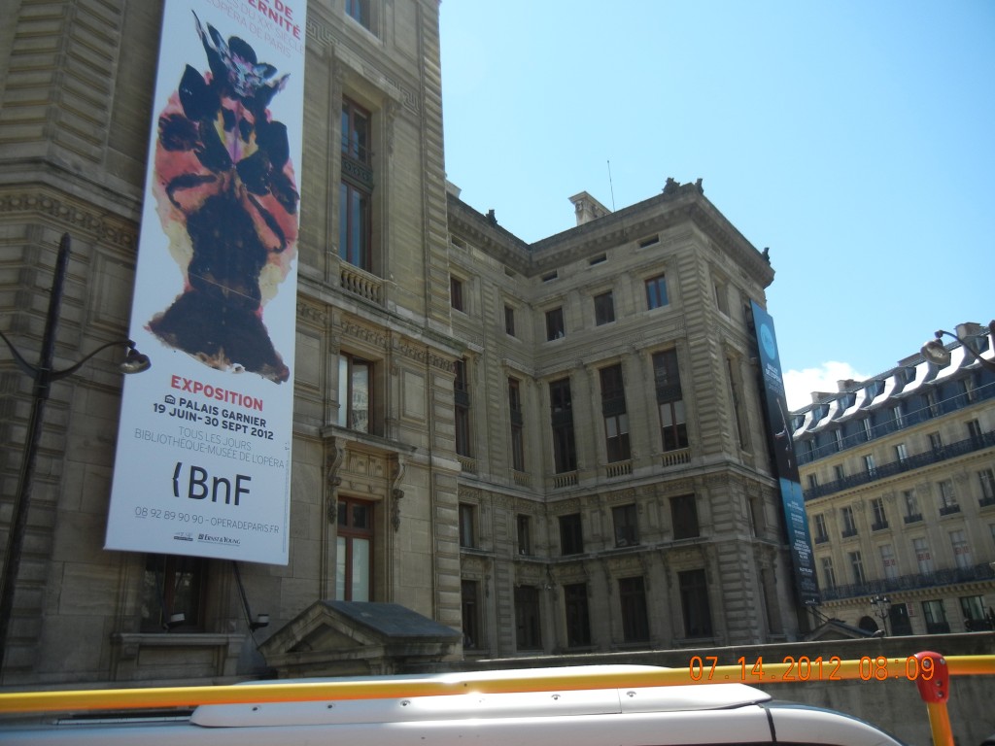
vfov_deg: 46.8
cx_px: 498
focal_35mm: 30
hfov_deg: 60.0
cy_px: 373
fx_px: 862
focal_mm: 5.4
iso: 160
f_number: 7
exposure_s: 1/270
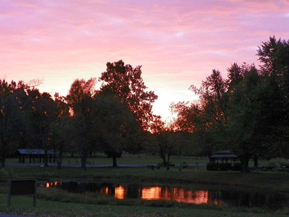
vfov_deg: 16.4
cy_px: 108
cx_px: 144
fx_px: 751
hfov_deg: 21.8
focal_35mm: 90
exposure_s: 1/40
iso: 200
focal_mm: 16
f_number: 4
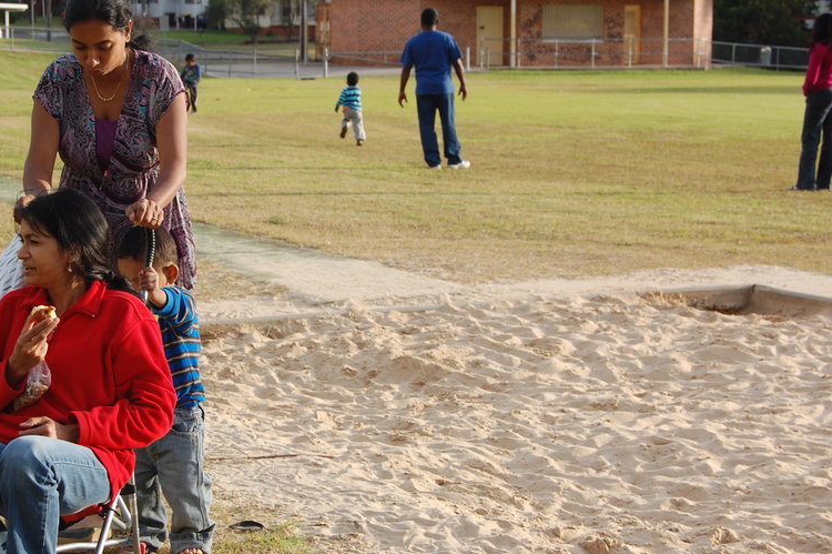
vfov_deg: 15.9
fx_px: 1986
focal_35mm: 86
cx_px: 297
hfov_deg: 23.6
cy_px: 271
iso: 200
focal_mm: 42
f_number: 8
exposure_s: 1/250
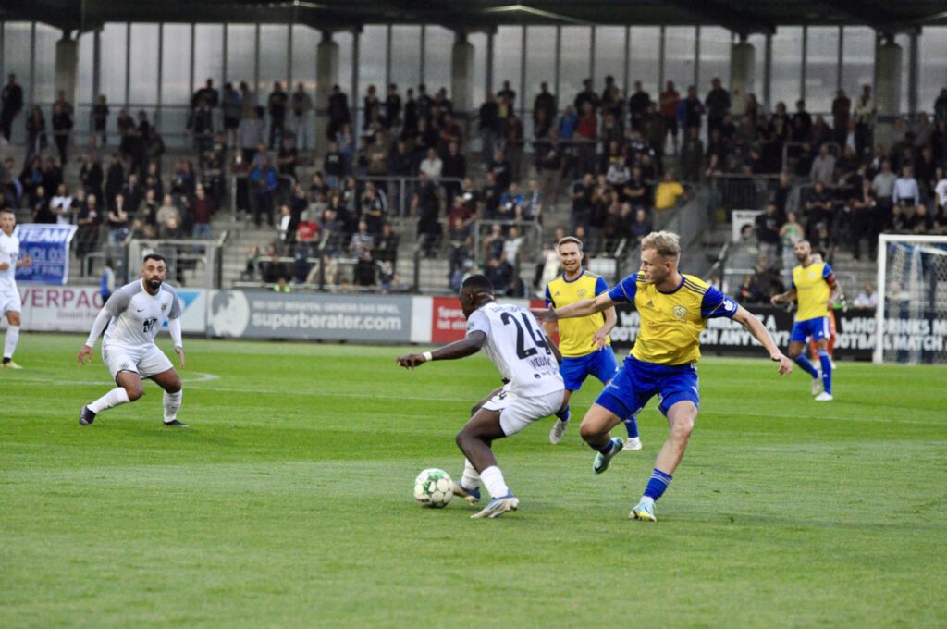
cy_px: 314
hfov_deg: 10.2
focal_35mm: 202
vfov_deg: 6.8
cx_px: 474
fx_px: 5320
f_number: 2.8
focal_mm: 135
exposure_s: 1/1600
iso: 3200
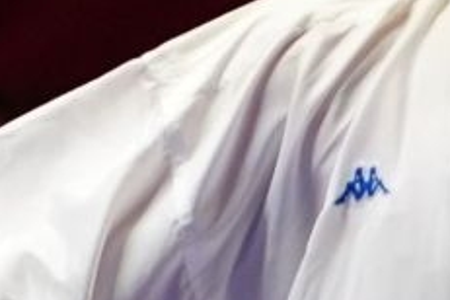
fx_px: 14874
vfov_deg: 1.2
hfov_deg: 1.7
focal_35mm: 1190
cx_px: 312
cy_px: 277
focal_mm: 102
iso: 2000
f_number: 2.8
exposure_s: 1/1000
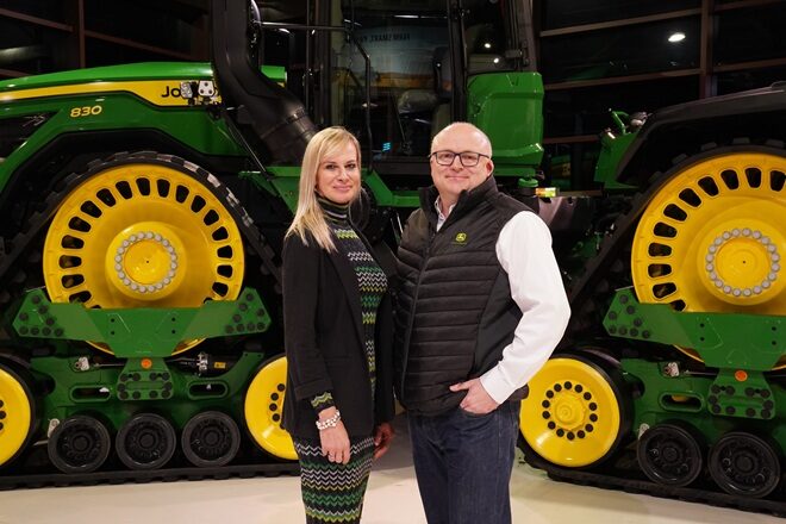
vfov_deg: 32.6
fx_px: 895
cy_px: 262
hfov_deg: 47.4
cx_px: 393
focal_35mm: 41
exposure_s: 1/50
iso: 4000
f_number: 11
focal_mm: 41
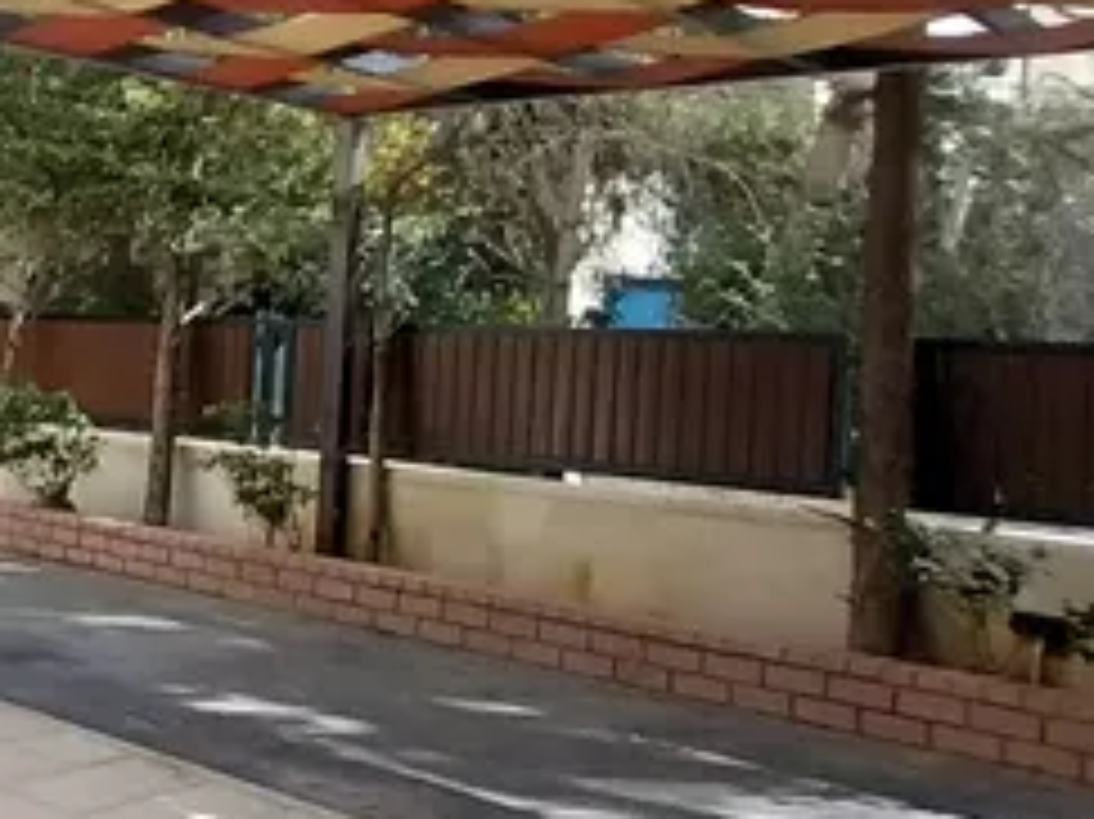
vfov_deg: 29.0
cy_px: 320
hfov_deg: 26.2
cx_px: -601
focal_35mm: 50
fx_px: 1579
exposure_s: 1/775
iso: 64
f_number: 2.2
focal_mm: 1.3
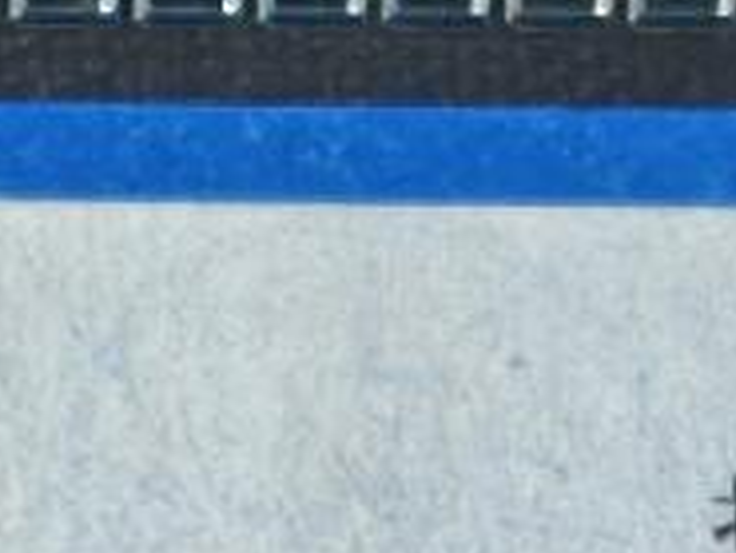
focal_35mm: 552
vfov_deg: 2.7
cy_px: 1735
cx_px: -211
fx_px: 11744
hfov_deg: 3.6
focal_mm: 4.94
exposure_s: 1/1600
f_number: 1.5
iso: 50
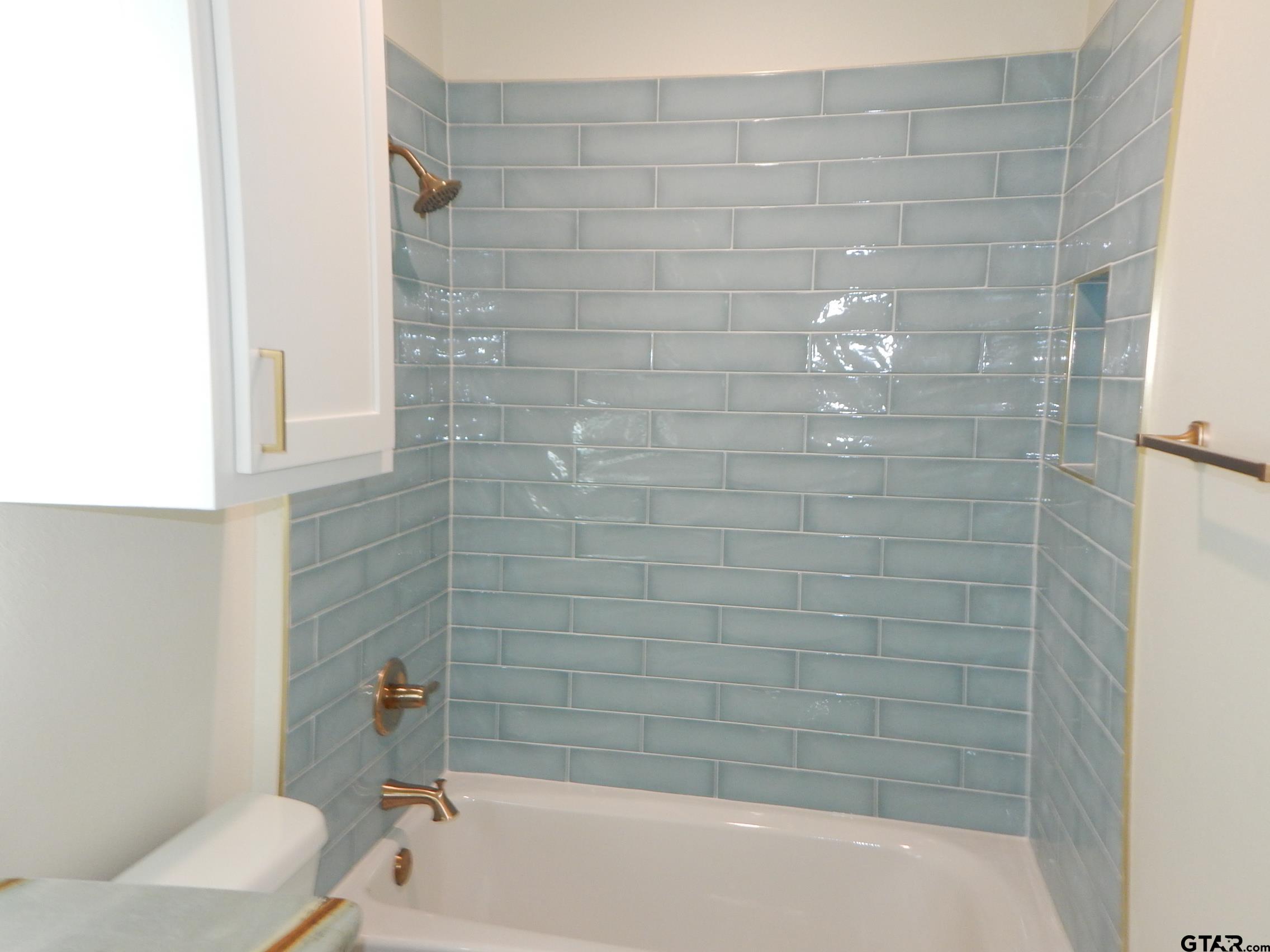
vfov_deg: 61.1
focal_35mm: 22
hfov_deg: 76.4
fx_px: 807
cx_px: 635
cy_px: 476
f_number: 3
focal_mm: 4
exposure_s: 1/30
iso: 200
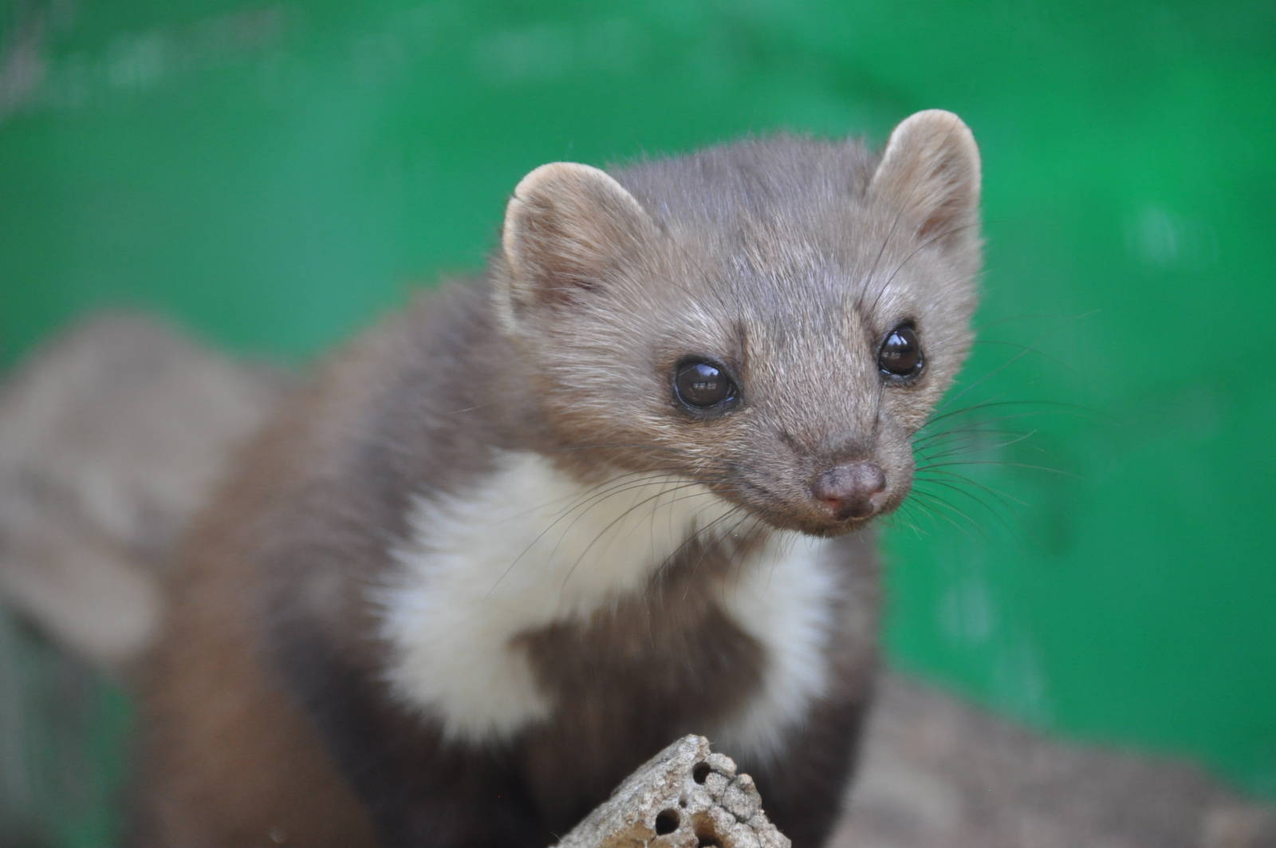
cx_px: 638
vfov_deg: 3.0
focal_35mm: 450
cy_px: 424
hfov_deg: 4.6
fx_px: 15932
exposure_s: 1/250
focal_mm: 300
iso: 1000
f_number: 5.6
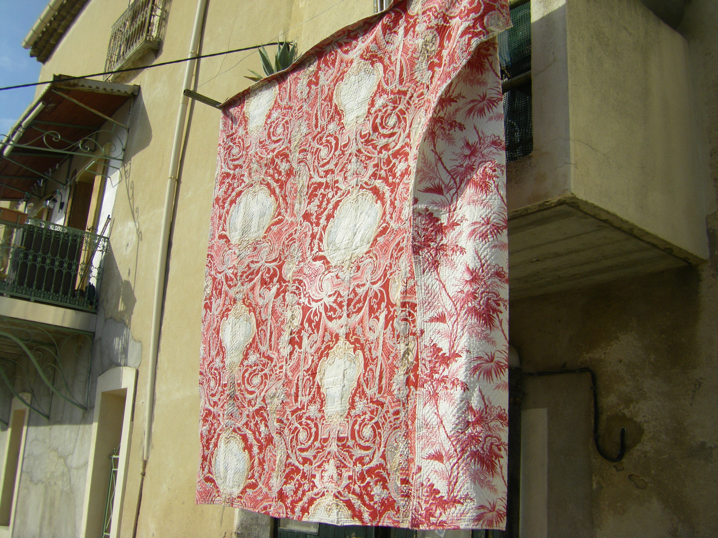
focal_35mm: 38
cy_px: 269
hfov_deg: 49.0
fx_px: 788
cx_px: 359
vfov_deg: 37.7
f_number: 7
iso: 64
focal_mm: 6.3
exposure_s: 1/250
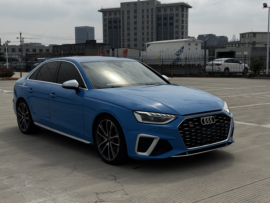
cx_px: 135
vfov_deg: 30.3
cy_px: 102
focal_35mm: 48
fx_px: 374
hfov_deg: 39.7
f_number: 1.78
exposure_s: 1/9009
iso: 64
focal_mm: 6.76
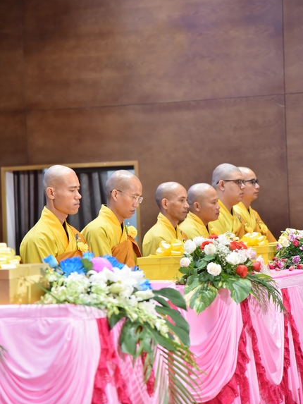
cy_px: 178
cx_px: 152
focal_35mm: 131
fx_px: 1528
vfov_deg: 15.0
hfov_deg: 11.3
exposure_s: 1/80
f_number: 4
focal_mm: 120
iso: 1250
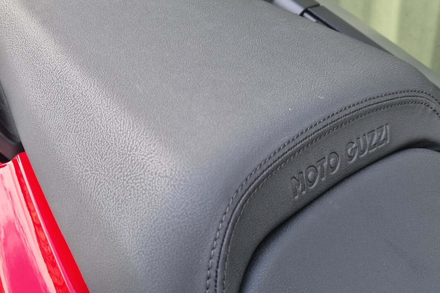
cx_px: 195
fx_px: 550
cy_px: 145
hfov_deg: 43.5
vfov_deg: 29.9
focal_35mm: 45
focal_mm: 5.4
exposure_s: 1/180
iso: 80
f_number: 1.8
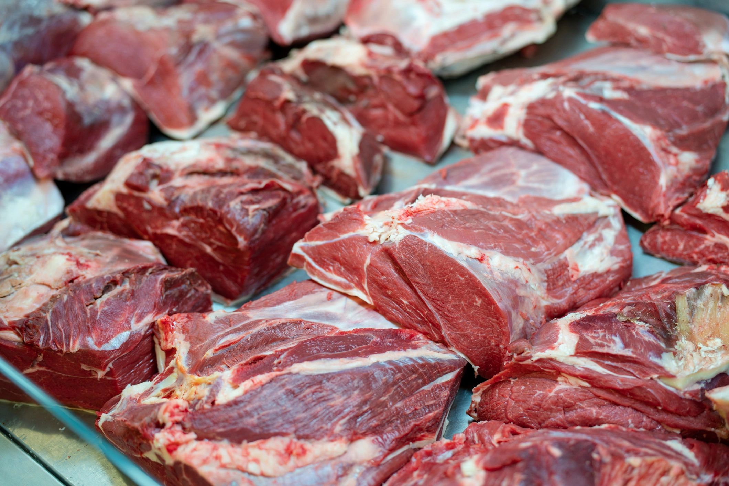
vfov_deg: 27.0
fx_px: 1013
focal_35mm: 50
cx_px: 364
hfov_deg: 39.6
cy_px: 243
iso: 200
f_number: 1.8
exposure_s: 1/125
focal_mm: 50
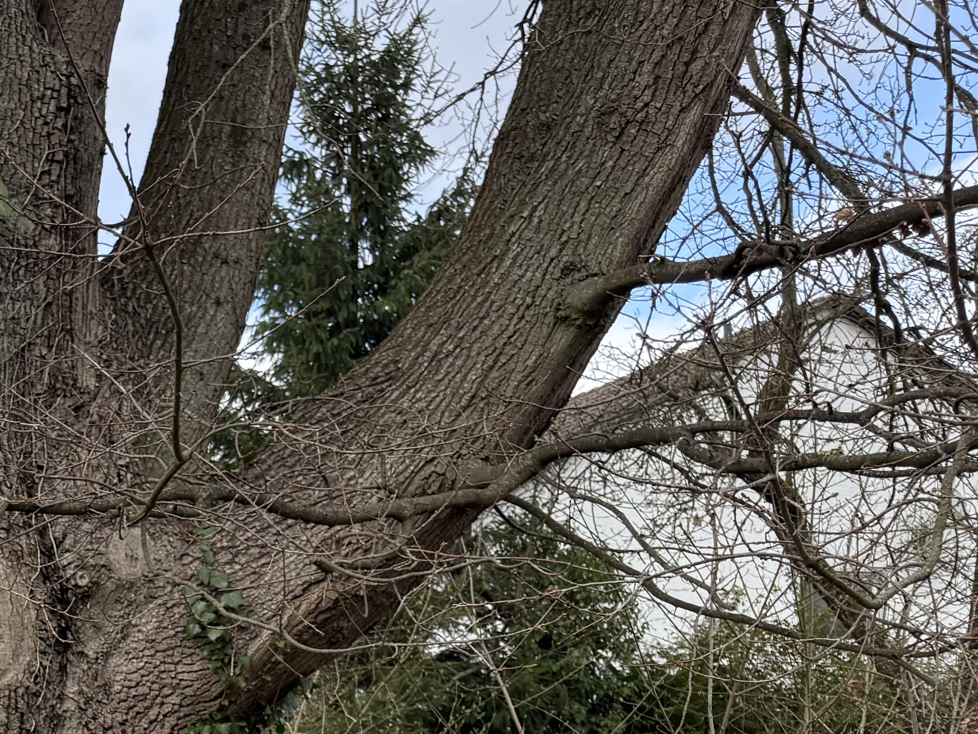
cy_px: 810
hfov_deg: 27.5
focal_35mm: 61
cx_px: -218
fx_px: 1724
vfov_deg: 22.6
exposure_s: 1/1618
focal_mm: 6.76
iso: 100
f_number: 1.78
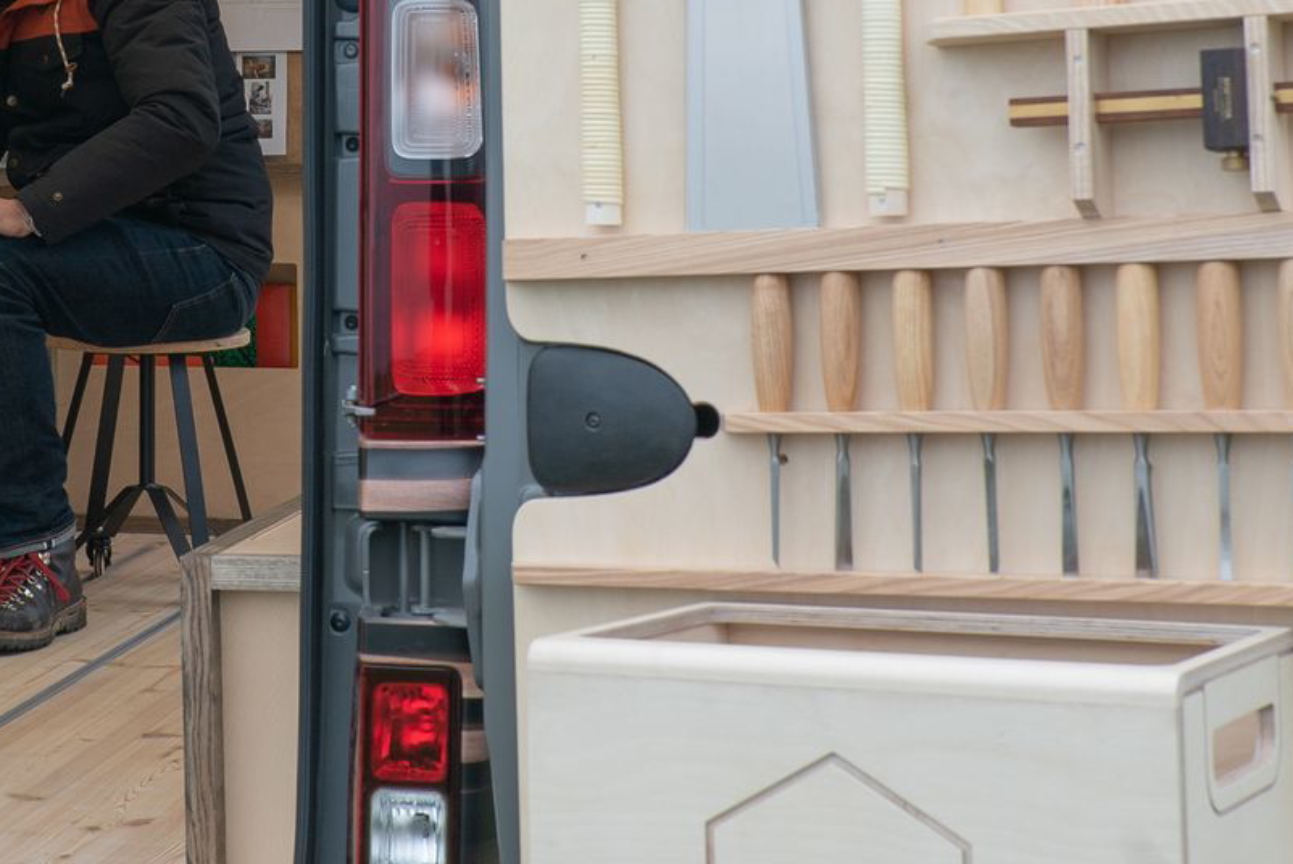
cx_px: 269
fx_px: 2839
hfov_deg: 25.2
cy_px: 92
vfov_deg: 17.1
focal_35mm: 79
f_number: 7.1
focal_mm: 33
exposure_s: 1/80
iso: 320
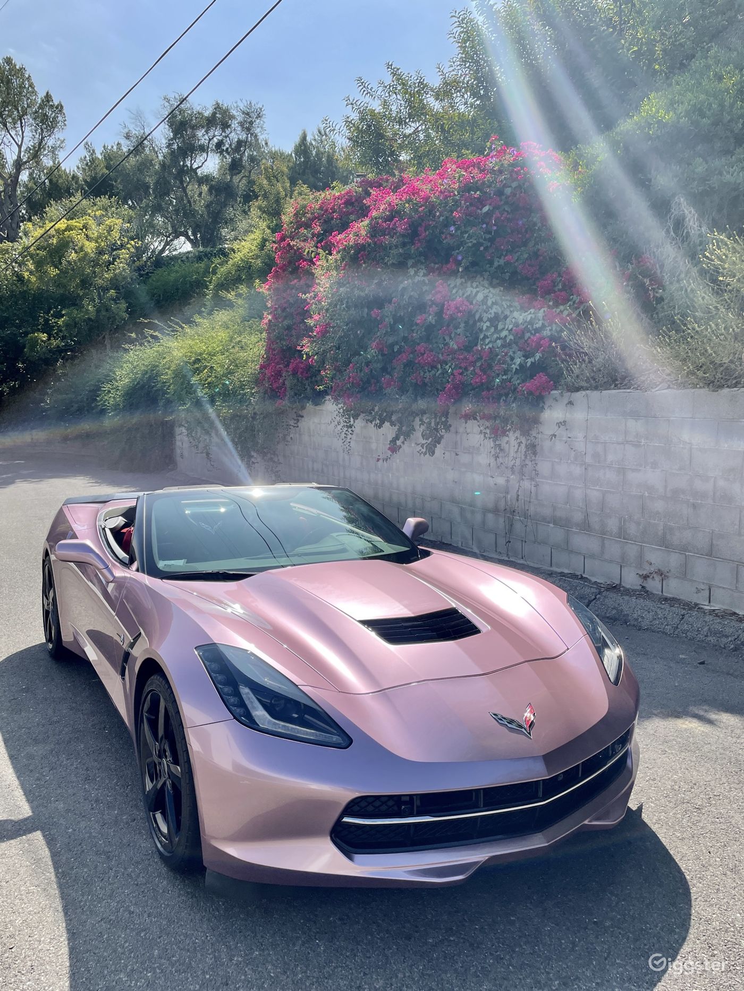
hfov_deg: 53.1
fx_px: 745
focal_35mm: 26
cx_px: 372
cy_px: 496
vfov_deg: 67.3
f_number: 1.6
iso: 32
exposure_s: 1/3731
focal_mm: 4.2
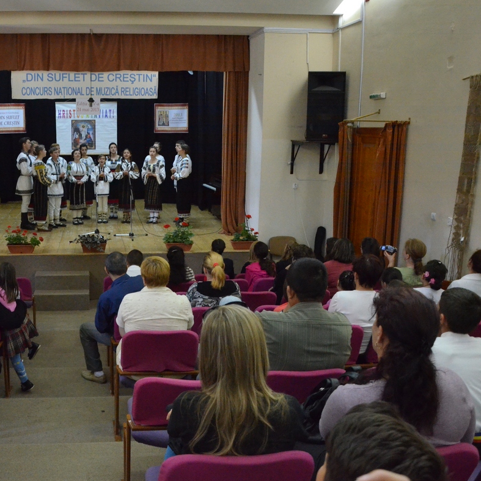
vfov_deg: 47.2
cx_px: 122
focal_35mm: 35
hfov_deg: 45.6
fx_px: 550
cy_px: 240
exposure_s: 1/100
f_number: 5
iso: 5000
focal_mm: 18
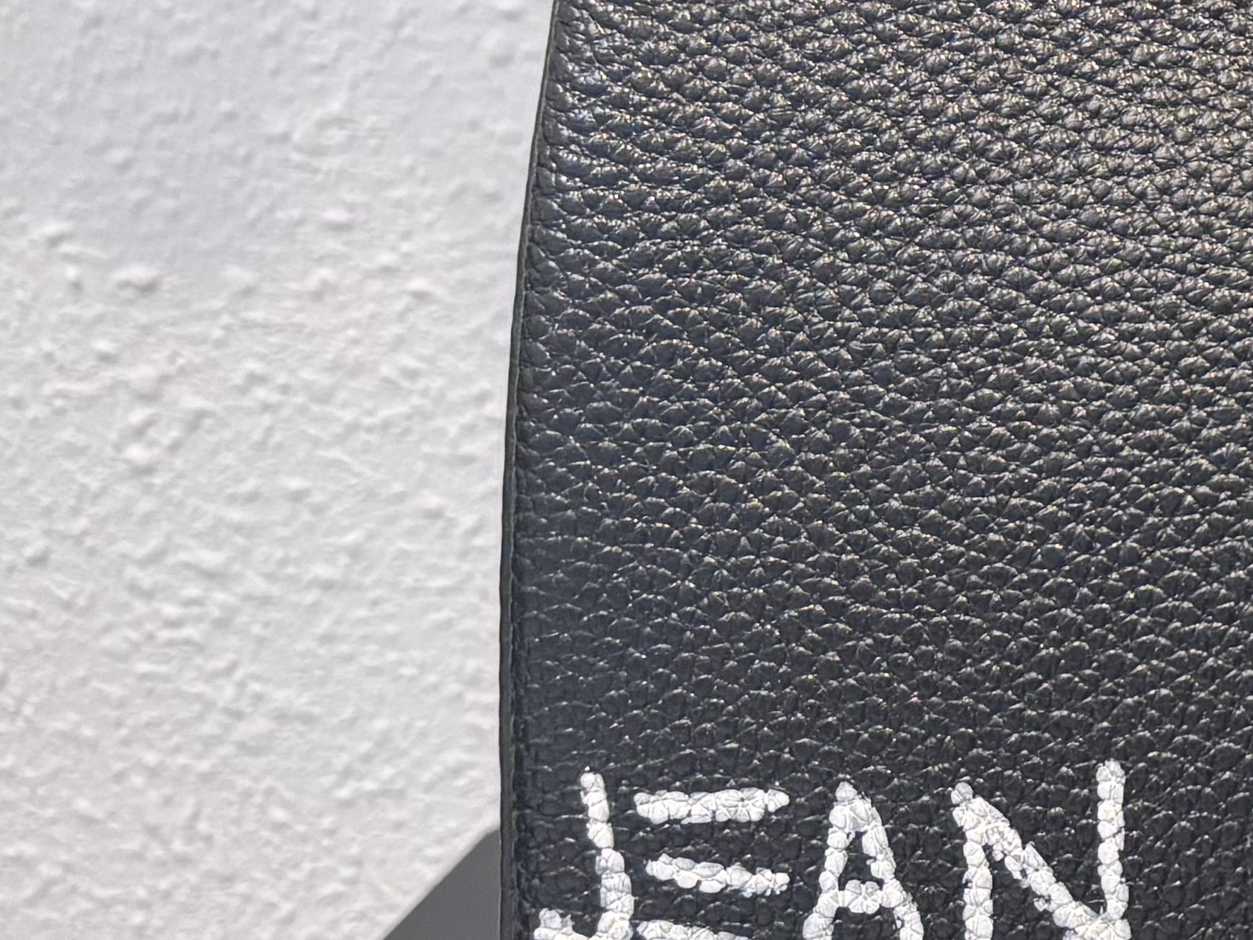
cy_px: 234
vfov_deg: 14.6
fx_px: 3657
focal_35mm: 101
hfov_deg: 17.5
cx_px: 1863
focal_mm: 5.96
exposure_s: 1/60
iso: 125
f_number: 1.6
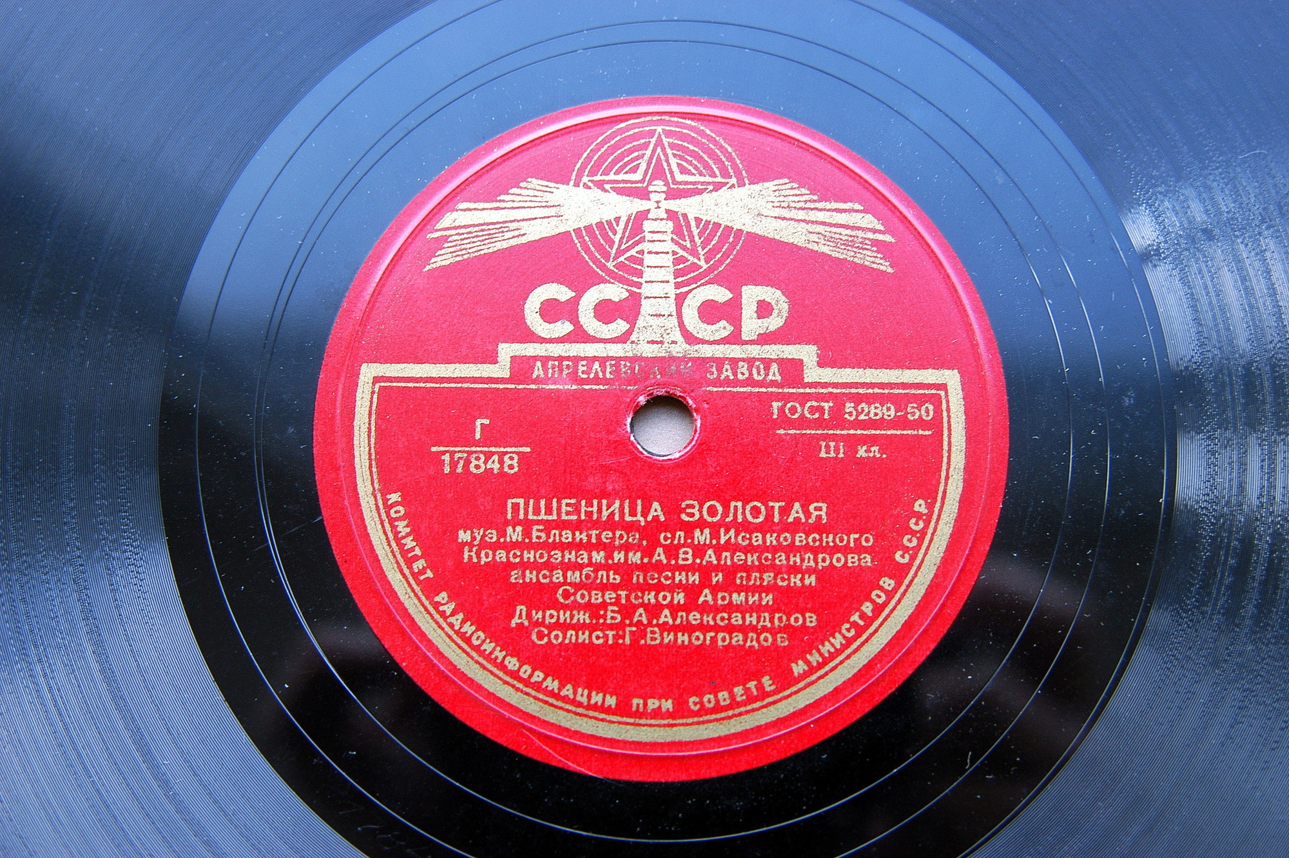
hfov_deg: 37.9
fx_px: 1878
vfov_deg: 25.7
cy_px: 429
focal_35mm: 52
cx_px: 644
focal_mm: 35
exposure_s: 1/80
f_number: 4.5
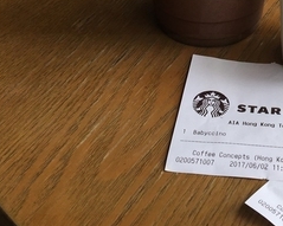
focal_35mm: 71
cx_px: 259
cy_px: -2
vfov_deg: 20.8
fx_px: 594
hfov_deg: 25.9
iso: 25
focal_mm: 4.15
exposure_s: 1/200
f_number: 2.2
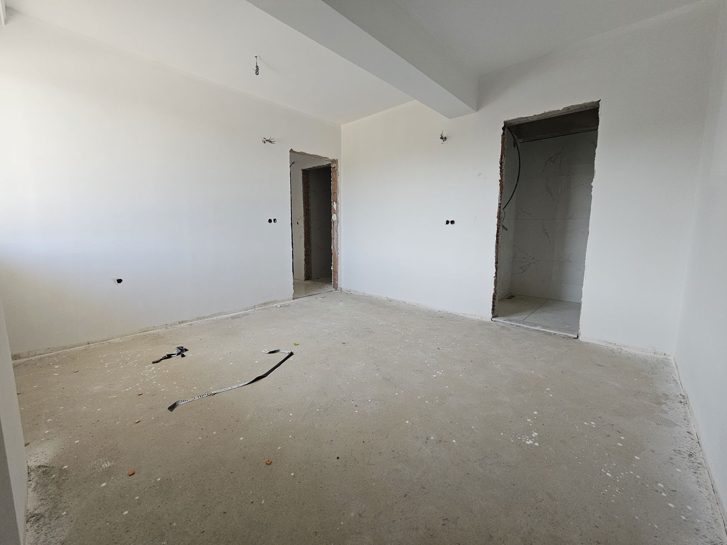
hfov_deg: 106.2
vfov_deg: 89.9
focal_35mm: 13
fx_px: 273
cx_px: 364
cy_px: 272
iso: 200
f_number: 2.2
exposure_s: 1/192
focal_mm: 2.2
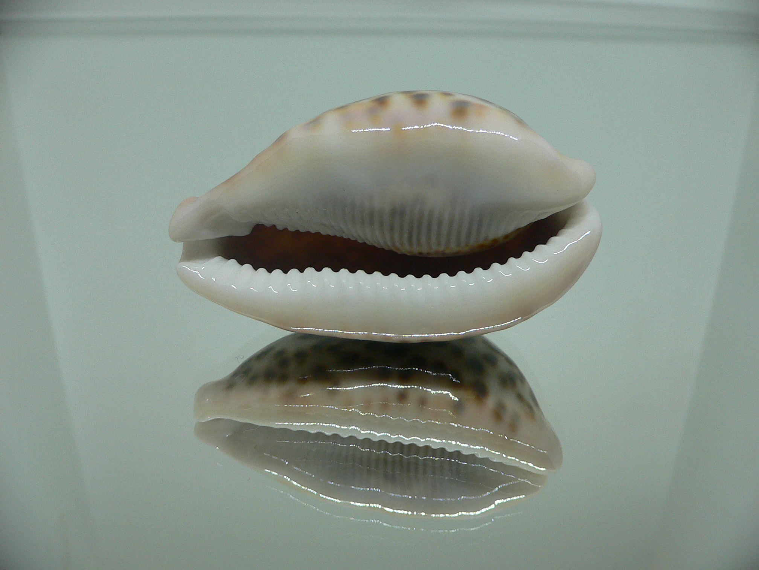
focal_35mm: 35
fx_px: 767
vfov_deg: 40.7
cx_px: 380
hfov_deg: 52.6
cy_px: 285
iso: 150
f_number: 2.8
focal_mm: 4.6
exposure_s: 1/60
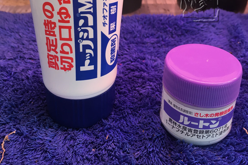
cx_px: 126
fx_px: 282
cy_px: 23
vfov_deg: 31.4
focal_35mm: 41
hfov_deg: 47.4
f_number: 2.2
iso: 25
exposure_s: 1/33
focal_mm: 4.15
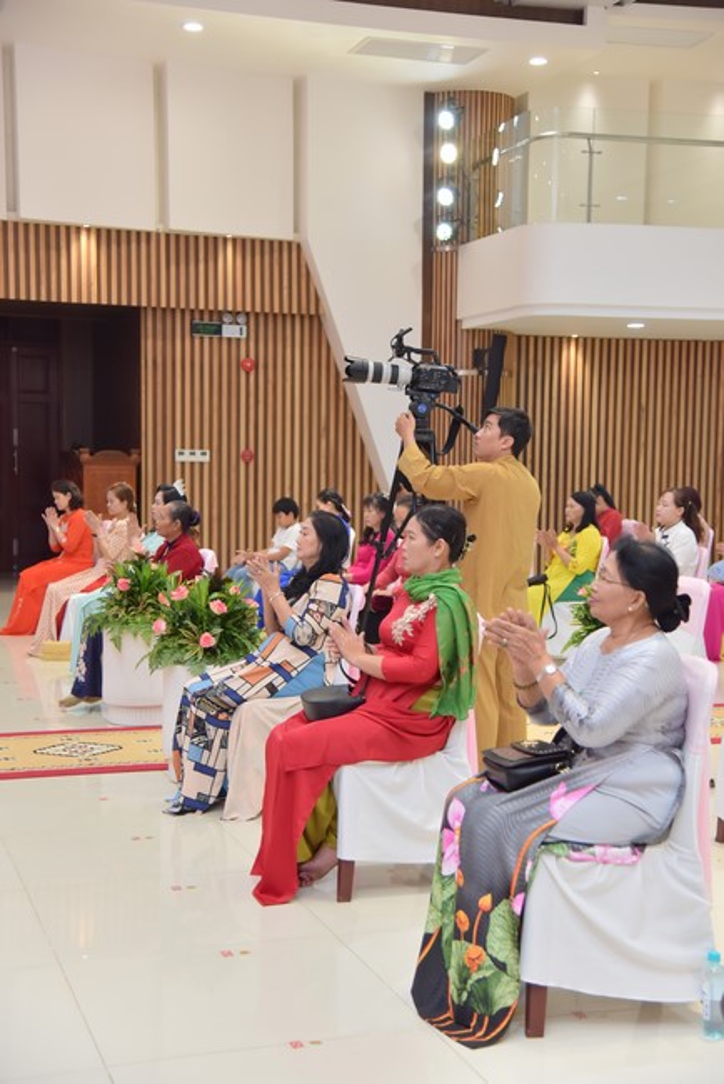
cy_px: 542
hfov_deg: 26.0
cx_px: 362
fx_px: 1567
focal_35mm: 52
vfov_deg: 38.2
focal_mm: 52
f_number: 4.5
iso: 1000
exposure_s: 1/160
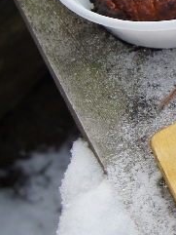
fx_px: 874
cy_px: 31
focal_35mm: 129
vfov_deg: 15.1
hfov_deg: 10.1
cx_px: 410
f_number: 3.5
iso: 100
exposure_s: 1/30
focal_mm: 18
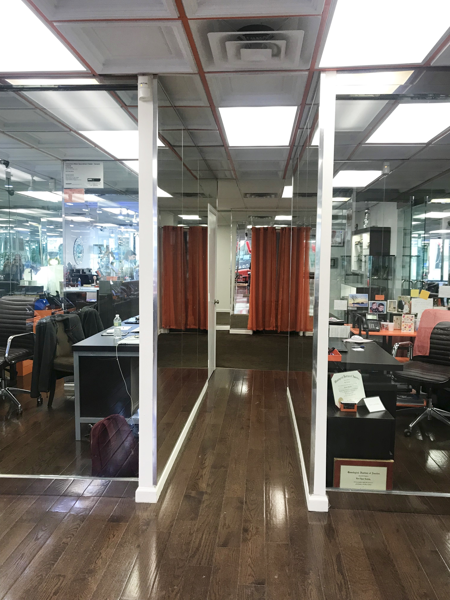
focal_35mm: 28
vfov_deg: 63.4
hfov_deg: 49.7
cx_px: 225
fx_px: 485
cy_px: 300
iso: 25
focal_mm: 3.99
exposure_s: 1/40
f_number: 1.8
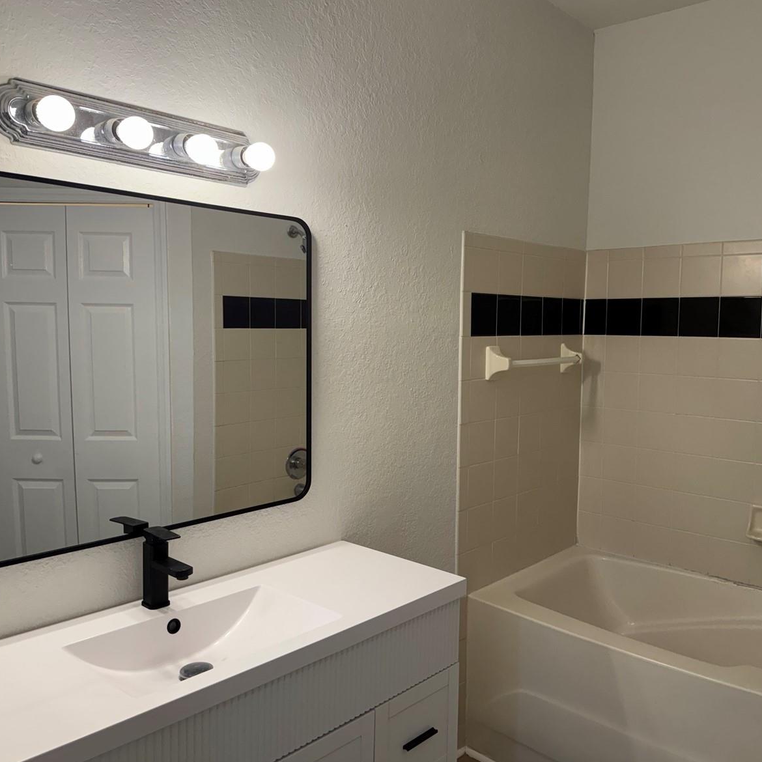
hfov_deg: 55.3
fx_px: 722
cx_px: 449
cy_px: 376
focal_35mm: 29
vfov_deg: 55.6
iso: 160
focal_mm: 6.76
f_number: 1.78
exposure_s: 1/120
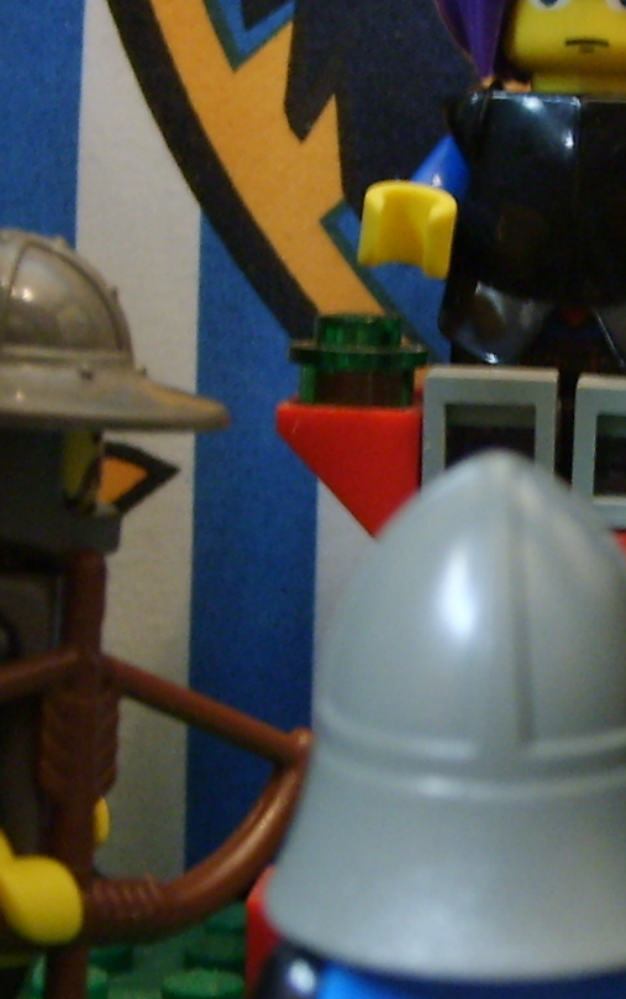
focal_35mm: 104
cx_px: 563
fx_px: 2836
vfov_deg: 20.0
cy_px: 470
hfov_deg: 12.5
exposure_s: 1/6
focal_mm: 5.8
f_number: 2.8
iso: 139
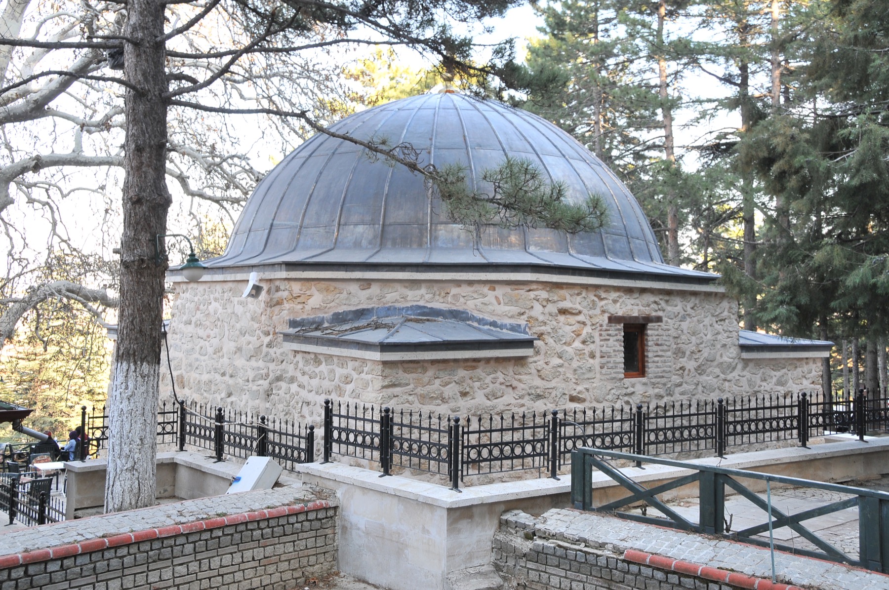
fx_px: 962
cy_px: 295
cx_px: 444
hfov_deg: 49.6
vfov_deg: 34.1
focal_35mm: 39
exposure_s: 1/60
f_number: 8
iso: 320
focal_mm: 26
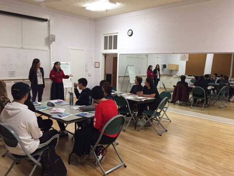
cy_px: 88
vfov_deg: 48.2
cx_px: 117
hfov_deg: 61.7
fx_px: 196
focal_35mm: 29
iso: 160
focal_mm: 4.15
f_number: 2.2
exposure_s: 1/30
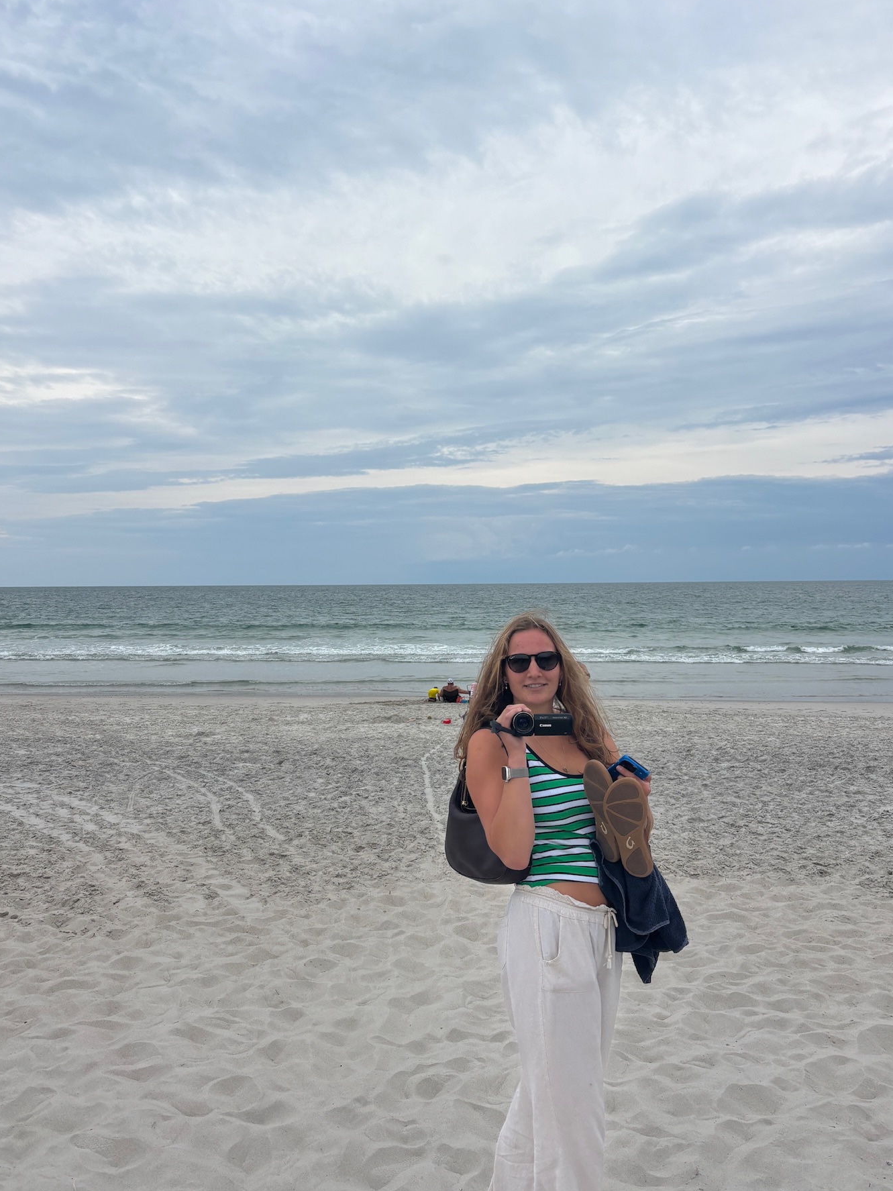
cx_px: 415
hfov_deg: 46.8
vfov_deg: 60.0
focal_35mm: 30
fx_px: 1032
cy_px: 608
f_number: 1.6
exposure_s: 1/4630
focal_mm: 5.96
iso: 50
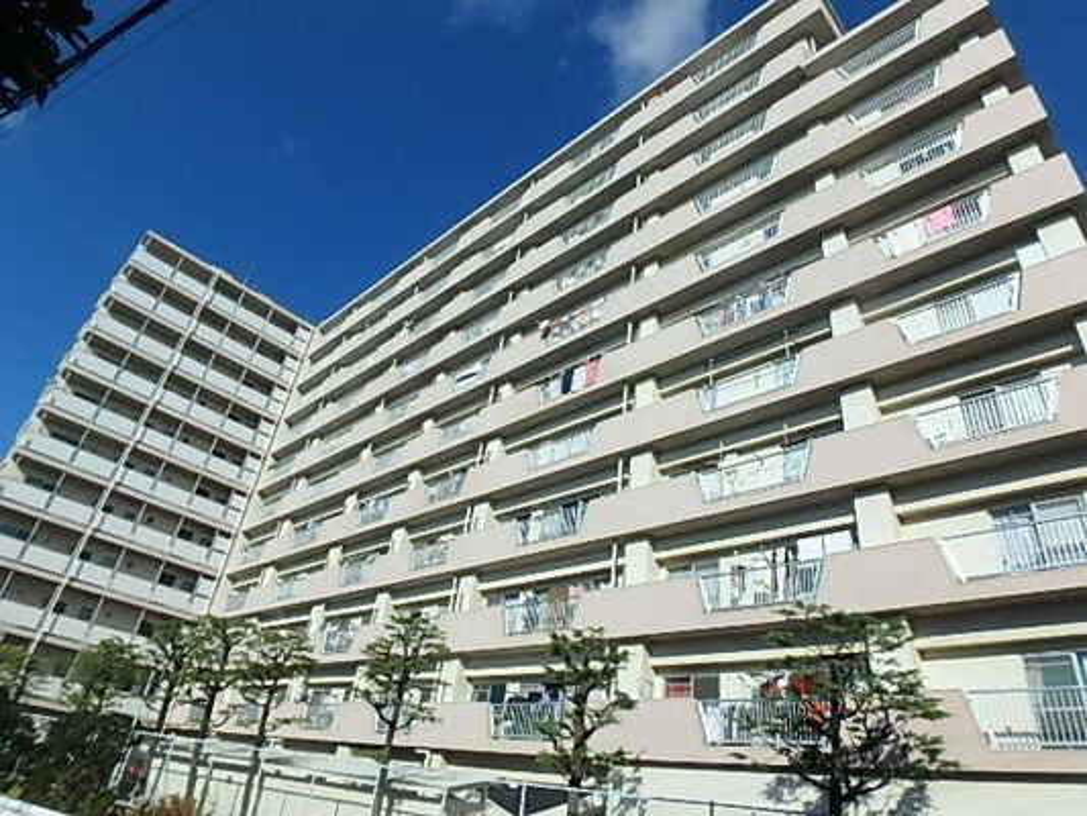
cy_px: 408
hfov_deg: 79.0
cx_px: 544
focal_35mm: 21
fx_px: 660
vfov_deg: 63.5
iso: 125
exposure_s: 1/800
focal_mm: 3.7
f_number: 6
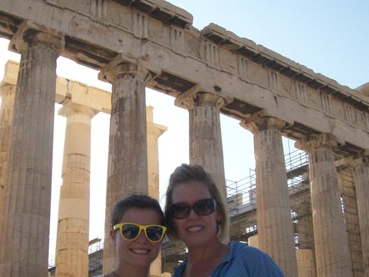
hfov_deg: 36.7
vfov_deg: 27.8
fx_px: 554
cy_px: 187
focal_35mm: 52
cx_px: 149
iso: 200
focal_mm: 6
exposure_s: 1/1401
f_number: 4.8
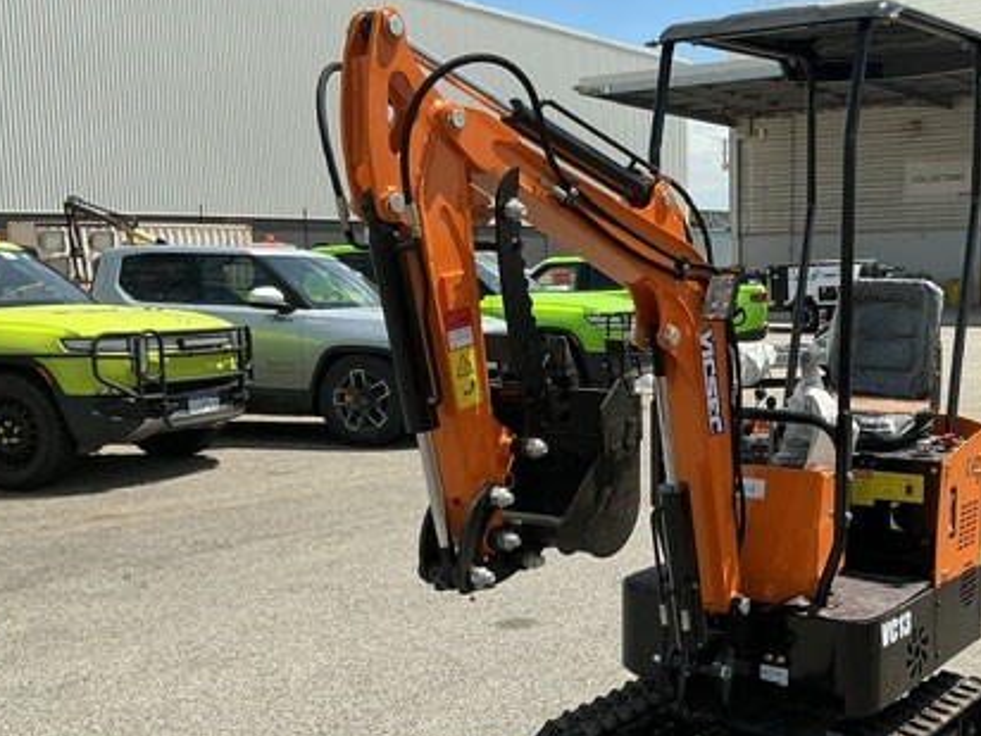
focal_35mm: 45
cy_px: 491
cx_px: 693
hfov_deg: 41.2
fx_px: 1275
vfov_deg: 31.9
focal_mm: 3
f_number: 1.8
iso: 25
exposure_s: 1/1786
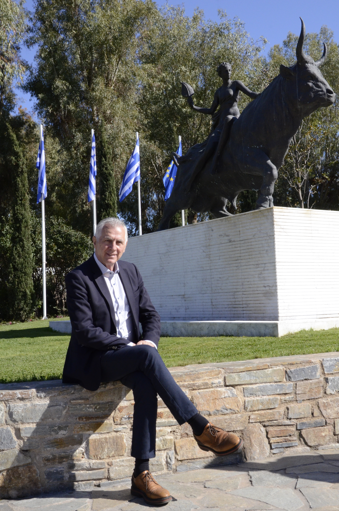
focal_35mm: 45
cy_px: 256
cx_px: 170
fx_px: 638
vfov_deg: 43.7
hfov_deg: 29.7
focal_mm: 30
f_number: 13
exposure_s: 1/640
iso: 1600
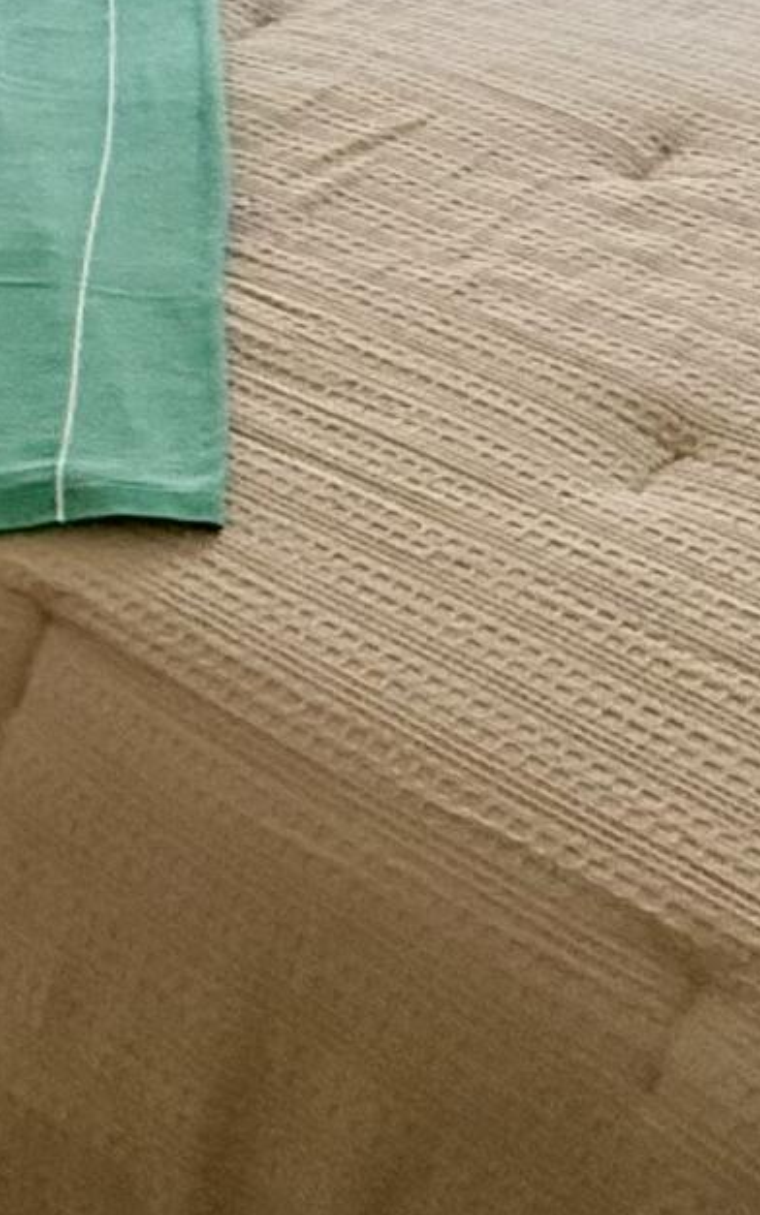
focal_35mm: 71
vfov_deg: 24.3
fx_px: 2352
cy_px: -477
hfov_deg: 17.4
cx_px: -171
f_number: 2.2
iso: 400
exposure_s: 1/60
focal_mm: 2.22
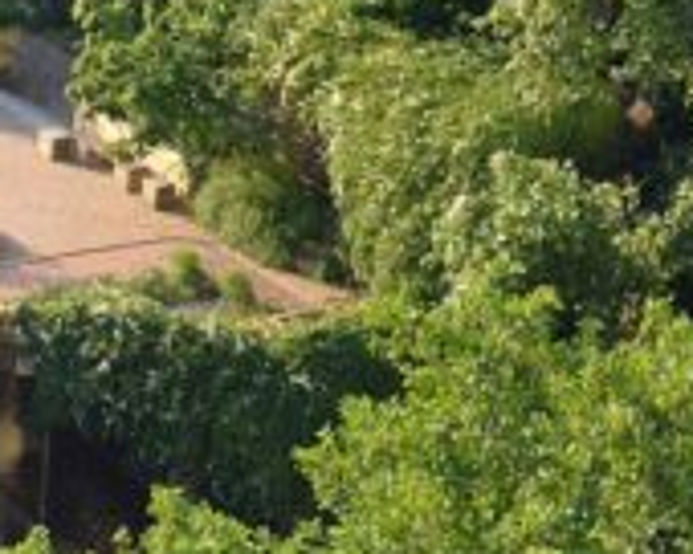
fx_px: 4963
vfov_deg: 6.4
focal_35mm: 242
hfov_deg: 7.8
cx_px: -505
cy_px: 71
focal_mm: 42
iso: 400
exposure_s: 1/640
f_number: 4.8
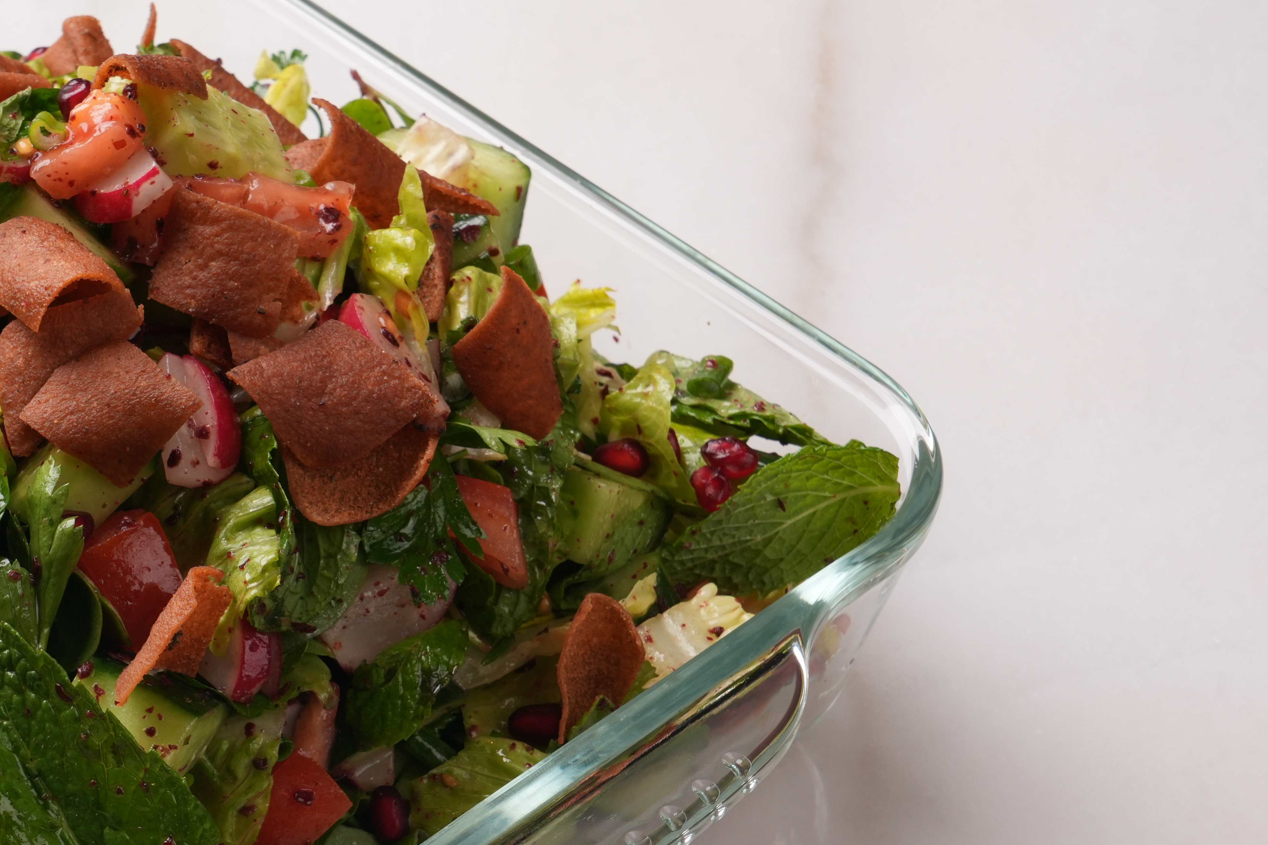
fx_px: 5142
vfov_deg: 9.4
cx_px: 93
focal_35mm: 146
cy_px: 587
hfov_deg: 13.9
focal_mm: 60
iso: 250
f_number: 13
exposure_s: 1/160
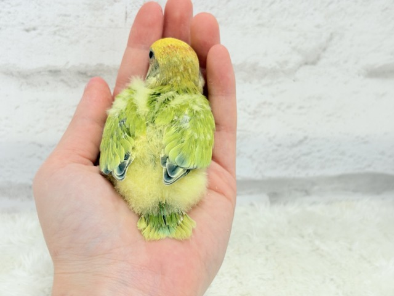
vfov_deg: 28.0
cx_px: 197
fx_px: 592
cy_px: 148
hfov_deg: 36.8
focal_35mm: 52
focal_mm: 5.96
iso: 40
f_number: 1.6
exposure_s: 1/50
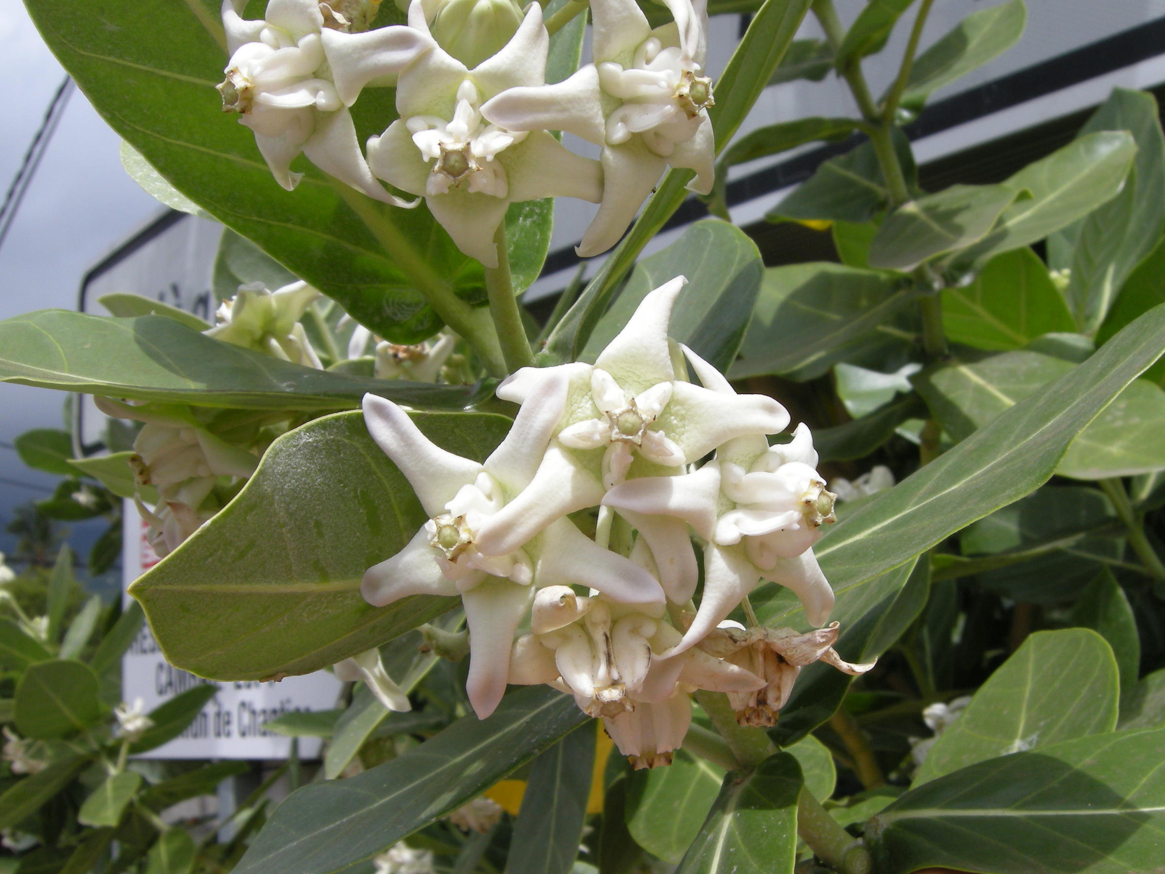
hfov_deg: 52.6
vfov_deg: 40.7
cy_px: 437
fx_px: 1178
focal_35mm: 35
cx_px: 582
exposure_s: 1/271
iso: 64
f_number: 6.1
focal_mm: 7.5
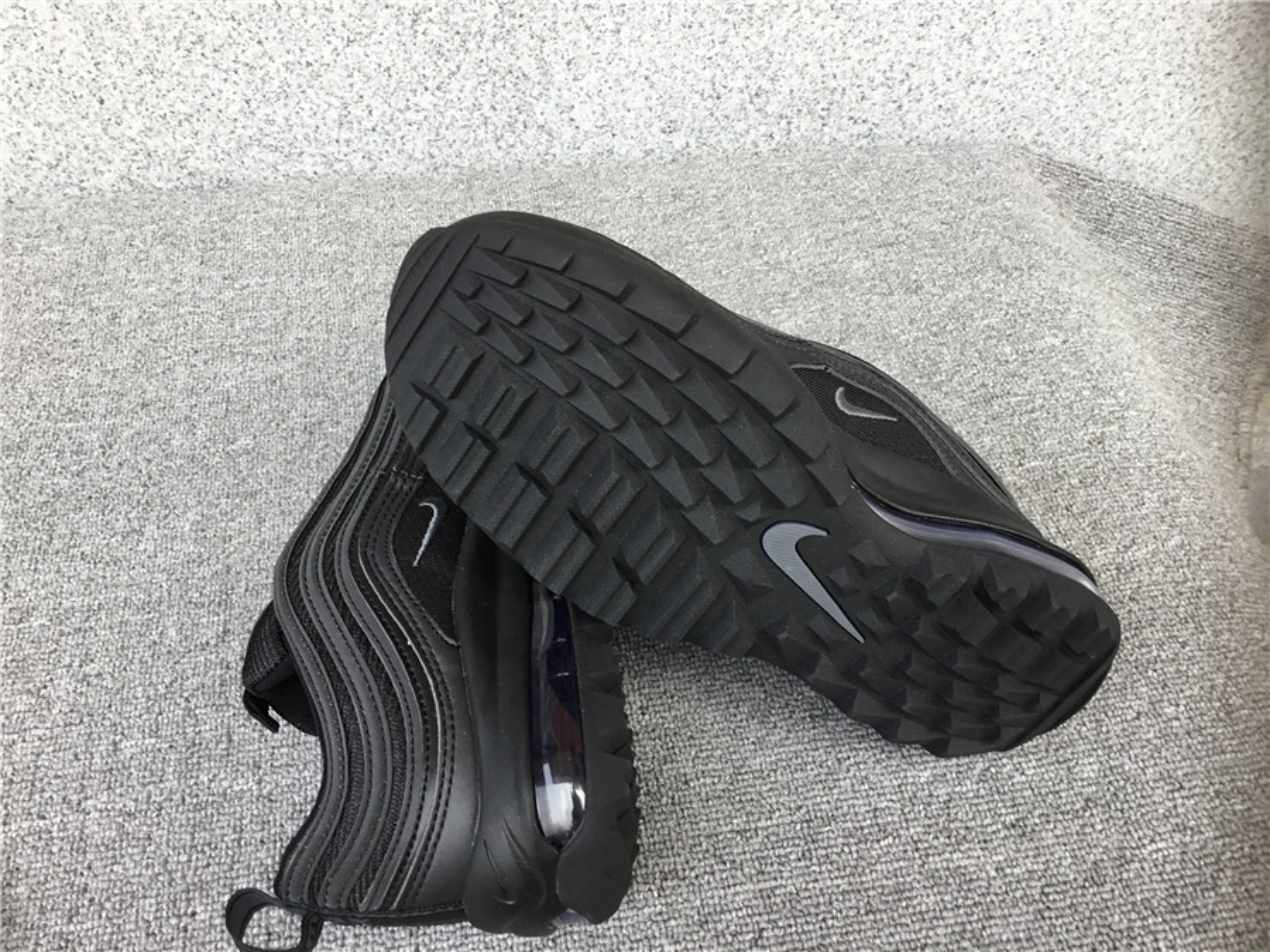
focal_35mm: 31
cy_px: 476
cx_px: 635
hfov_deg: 58.4
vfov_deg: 45.4
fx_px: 1137
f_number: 2.4
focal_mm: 3.3
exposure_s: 1/100
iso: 32
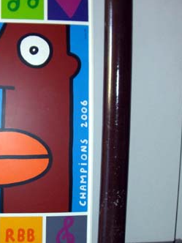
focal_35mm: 63
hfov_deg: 23.0
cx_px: 36
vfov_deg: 30.7
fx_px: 442
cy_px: 117
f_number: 2.7
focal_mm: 6.2
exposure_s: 1/60
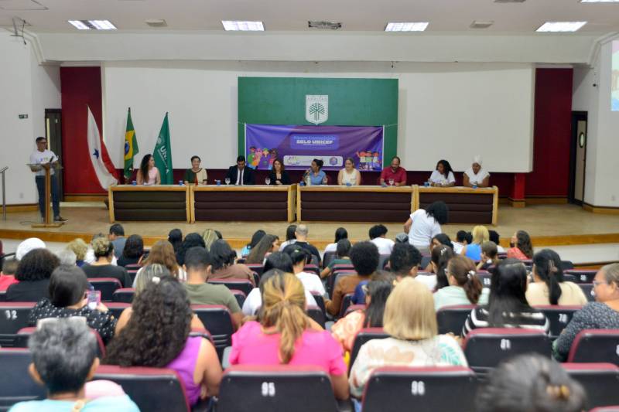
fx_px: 774
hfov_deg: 43.6
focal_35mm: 45
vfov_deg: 29.9
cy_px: 206
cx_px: 310
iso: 2000
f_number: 5
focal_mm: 45
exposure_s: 1/80
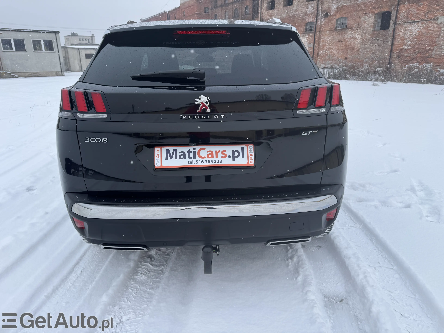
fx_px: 308
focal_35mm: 24
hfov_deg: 71.6
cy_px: 166
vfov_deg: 56.8
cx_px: 222
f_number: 1.78
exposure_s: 1/558
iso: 80
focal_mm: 6.76
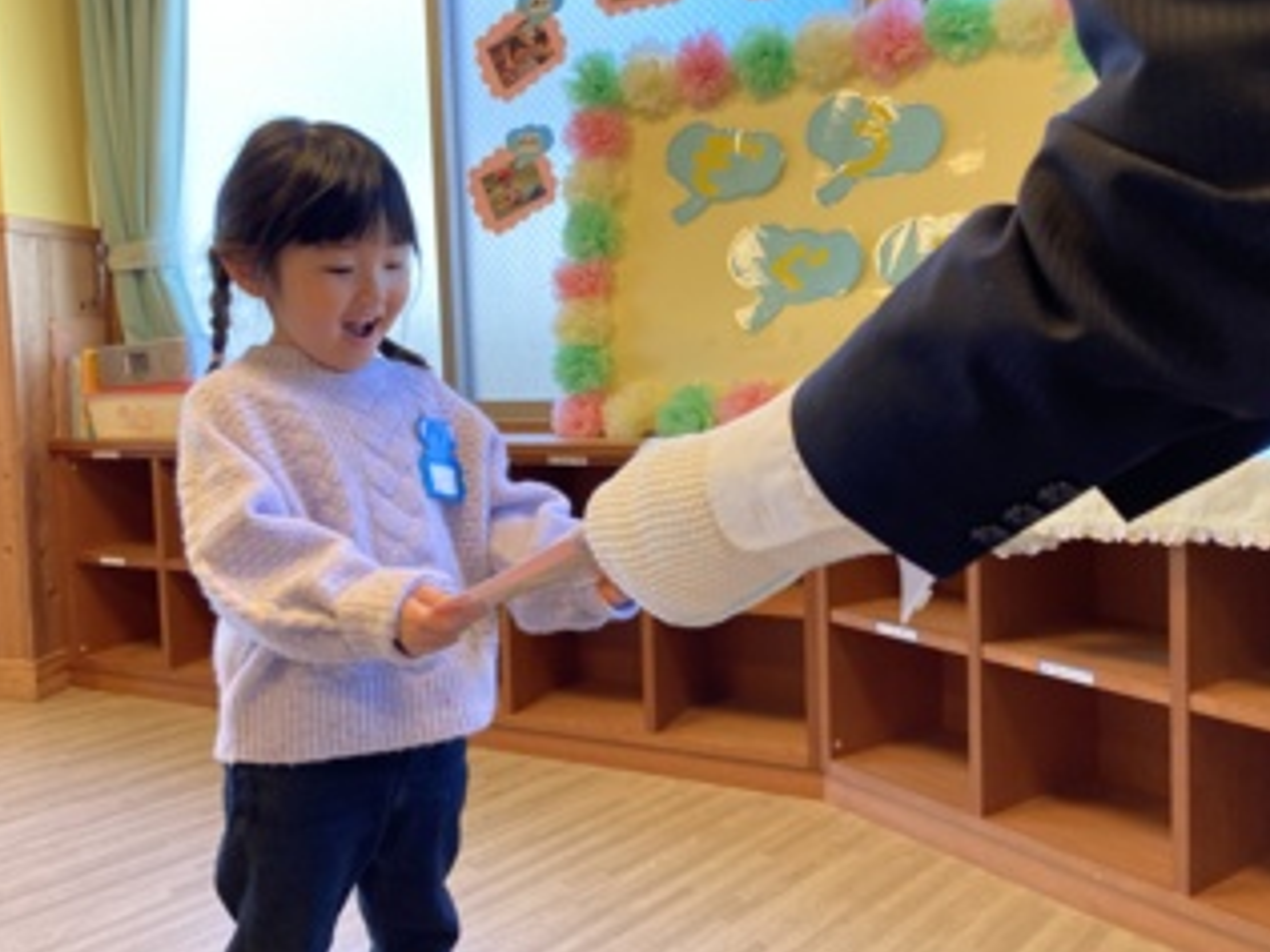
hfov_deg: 58.3
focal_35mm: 31
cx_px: 591
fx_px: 1137
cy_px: 454
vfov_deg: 45.4
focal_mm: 3.99
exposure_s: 1/100
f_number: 1.8
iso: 50
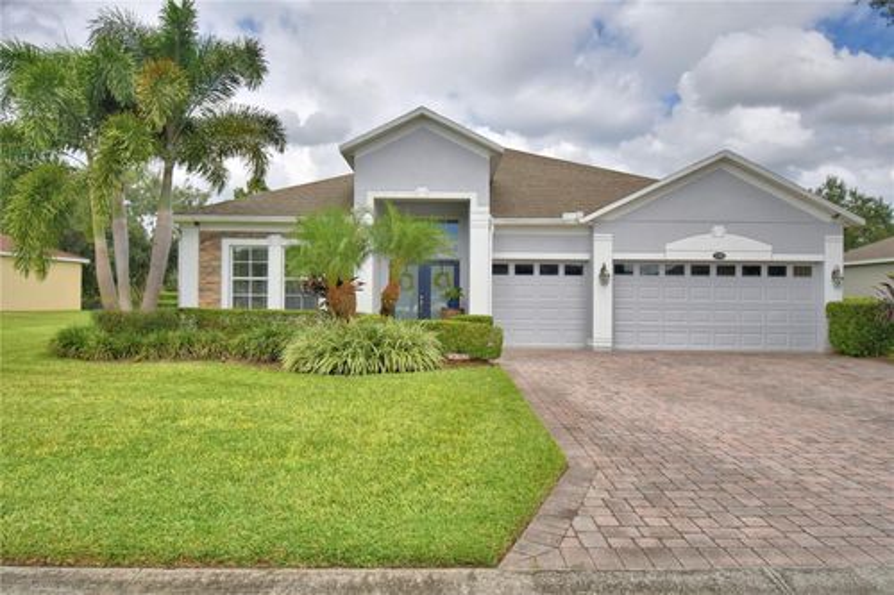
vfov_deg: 57.2
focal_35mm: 22
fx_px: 546
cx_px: 447
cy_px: 298
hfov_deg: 78.6
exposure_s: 1/800
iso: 100
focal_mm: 15
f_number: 5
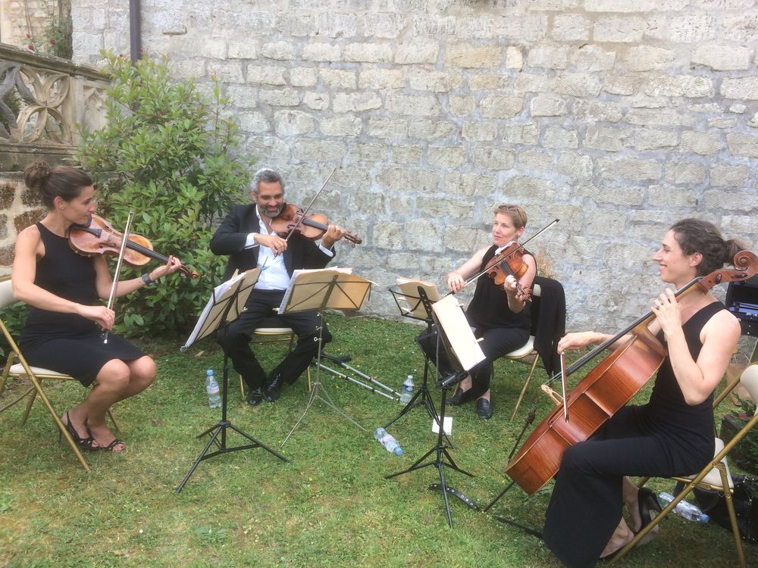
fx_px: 635
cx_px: 379
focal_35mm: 29
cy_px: 284
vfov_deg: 48.2
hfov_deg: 61.7
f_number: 2.2
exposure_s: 1/197
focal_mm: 4.15
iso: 32
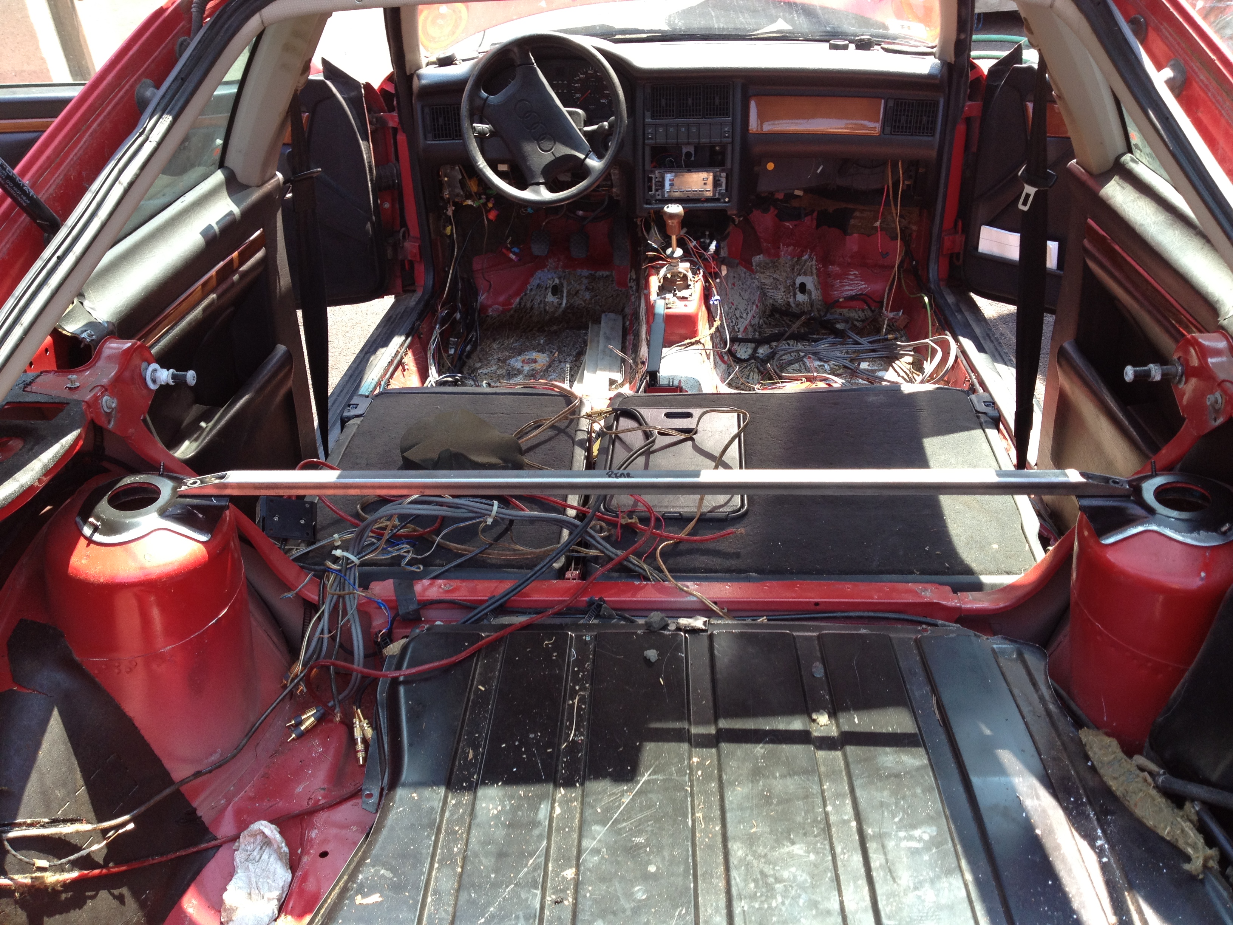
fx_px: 1247
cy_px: 462
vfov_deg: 40.7
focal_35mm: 35
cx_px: 616
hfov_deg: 52.6
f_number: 2.4
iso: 64
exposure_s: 1/120
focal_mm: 4.28
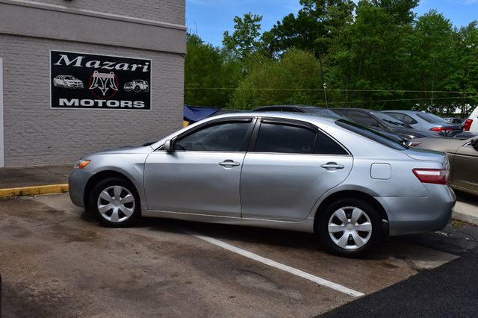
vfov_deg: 36.8
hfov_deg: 53.2
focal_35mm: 36
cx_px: 239
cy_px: 159
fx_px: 478
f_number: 11
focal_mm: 24
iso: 200
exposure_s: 1/500
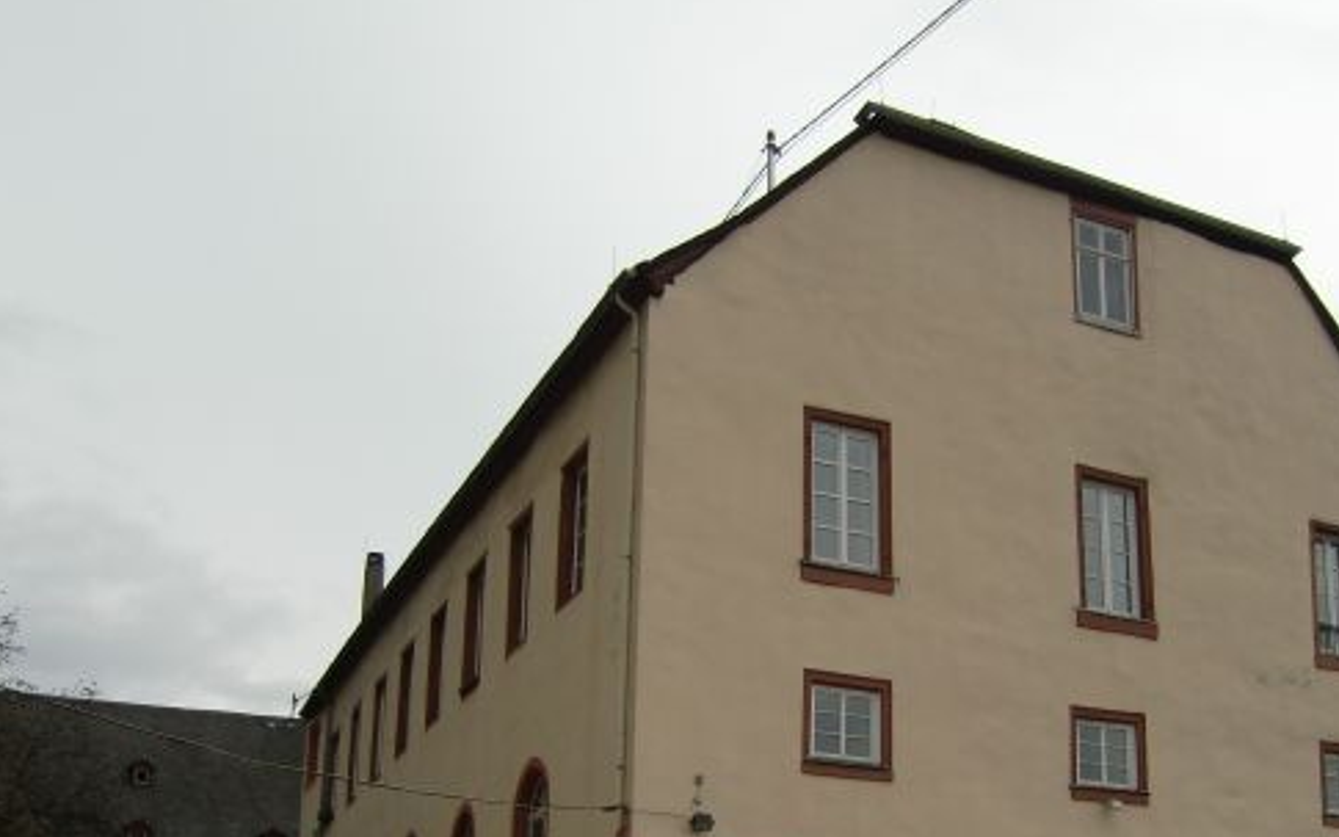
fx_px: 1532
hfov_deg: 47.0
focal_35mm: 42
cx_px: 781
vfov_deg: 29.5
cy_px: 721
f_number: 3.2
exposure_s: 1/500
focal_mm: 4.3
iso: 64
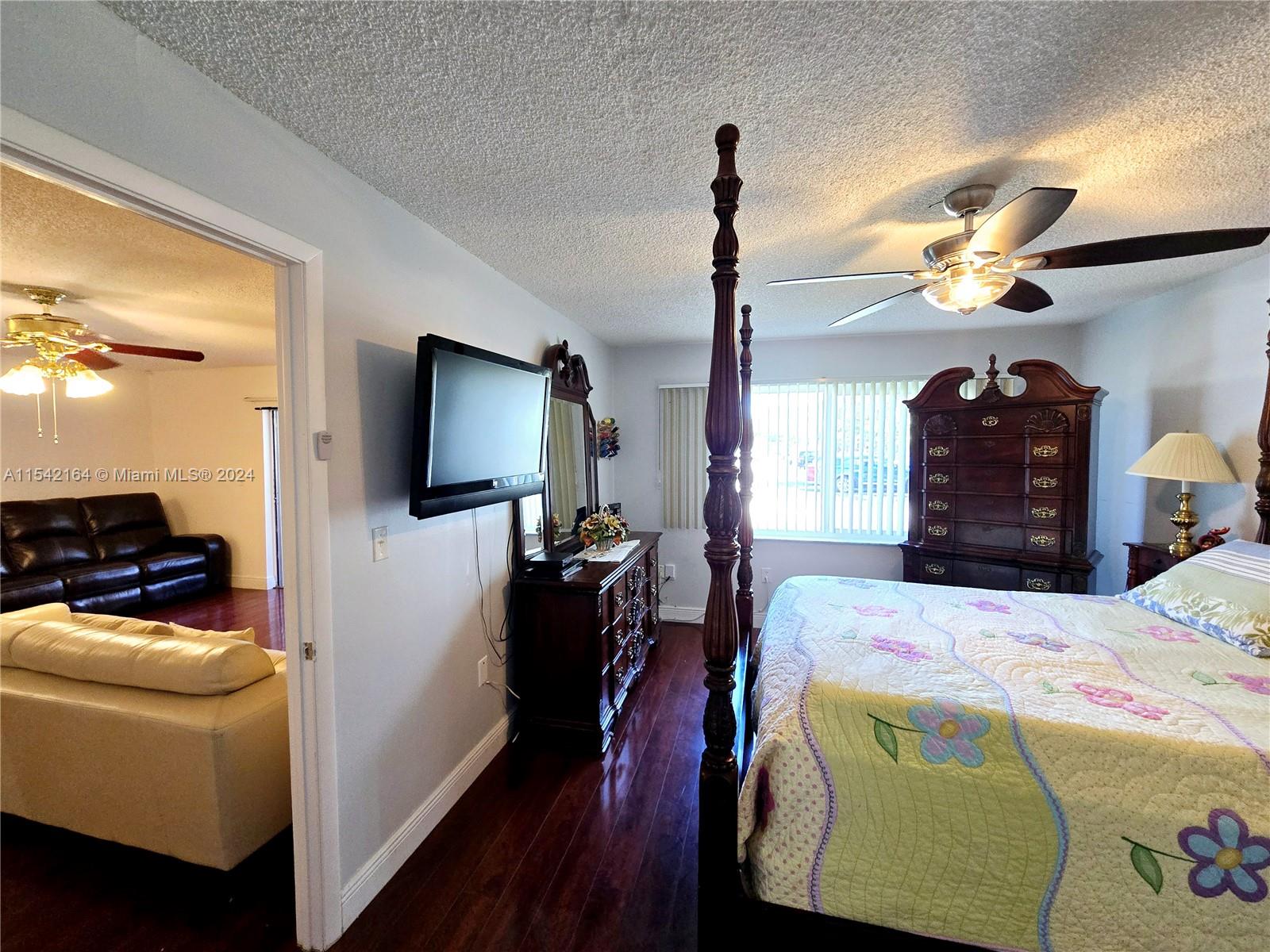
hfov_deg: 106.2
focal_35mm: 13
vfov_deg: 89.9
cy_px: 476
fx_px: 477
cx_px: 635
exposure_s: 1/60.2
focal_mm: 2.2
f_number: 2.2
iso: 320
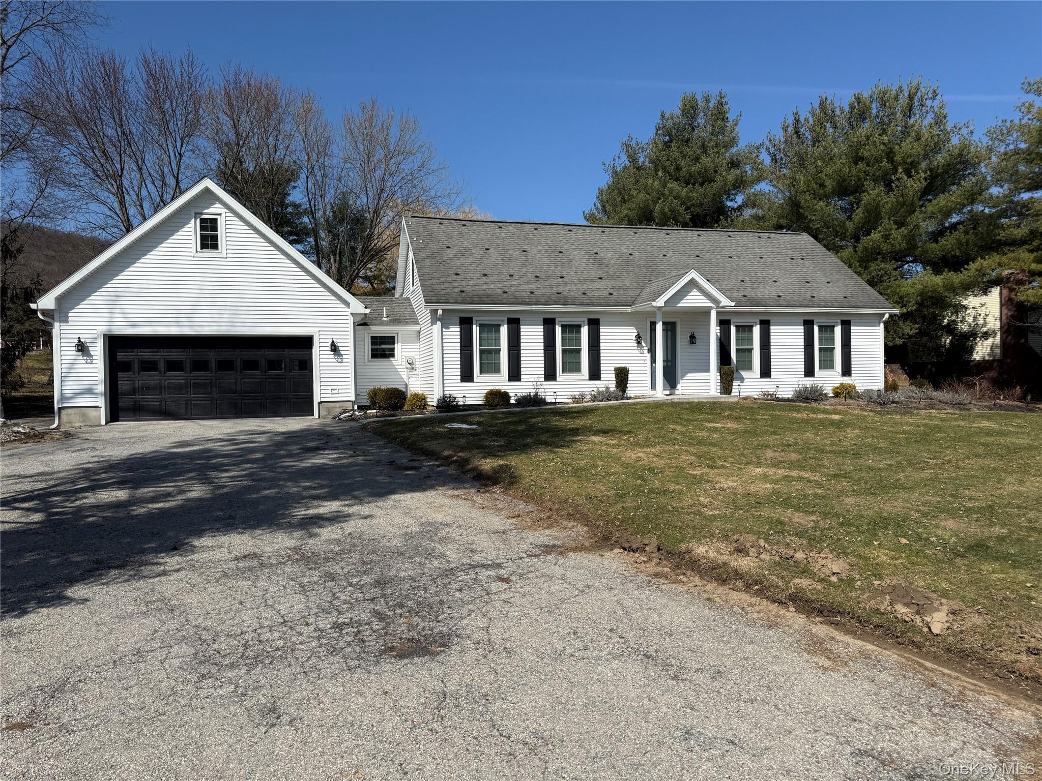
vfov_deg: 56.8
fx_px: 722
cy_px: 390
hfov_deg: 71.6
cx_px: 521
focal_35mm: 24
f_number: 1.78
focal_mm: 6.76
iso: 80
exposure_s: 1/7353
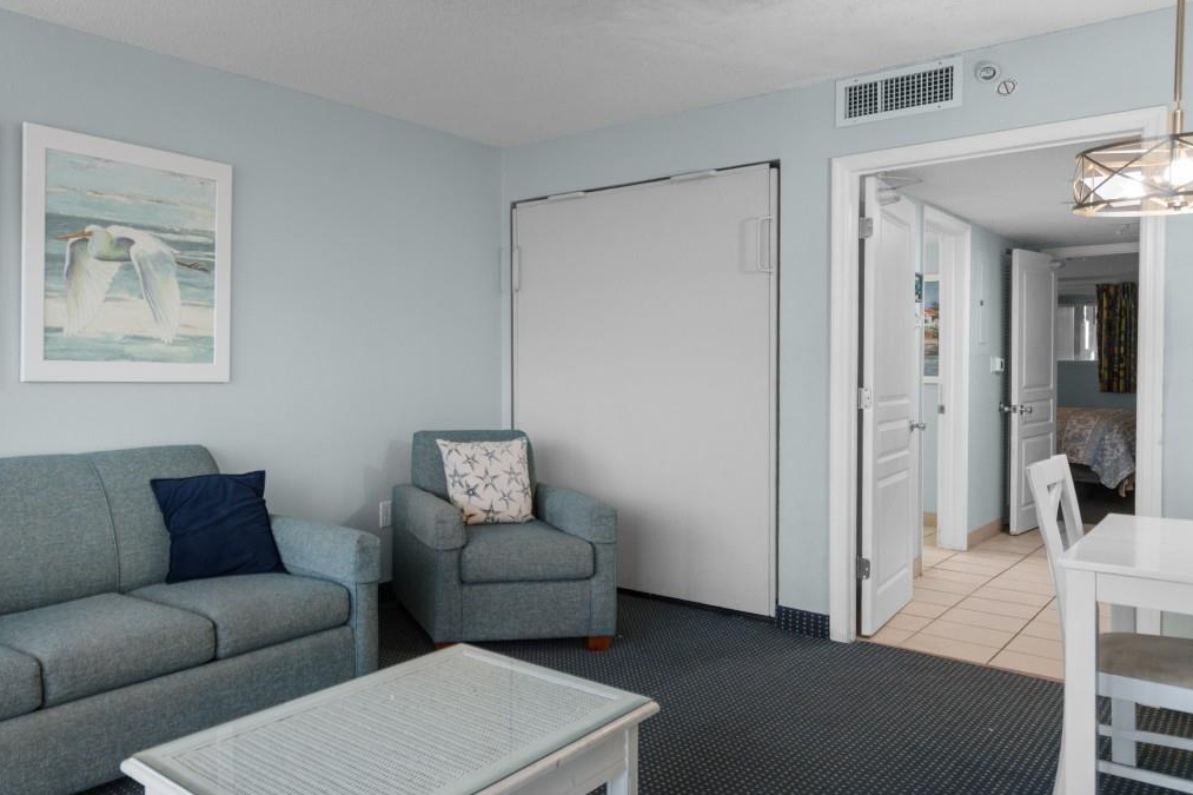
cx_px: 324
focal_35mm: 24
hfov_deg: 69.7
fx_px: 795
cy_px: 332
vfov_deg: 52.9
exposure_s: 1
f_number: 4.5
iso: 100
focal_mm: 10
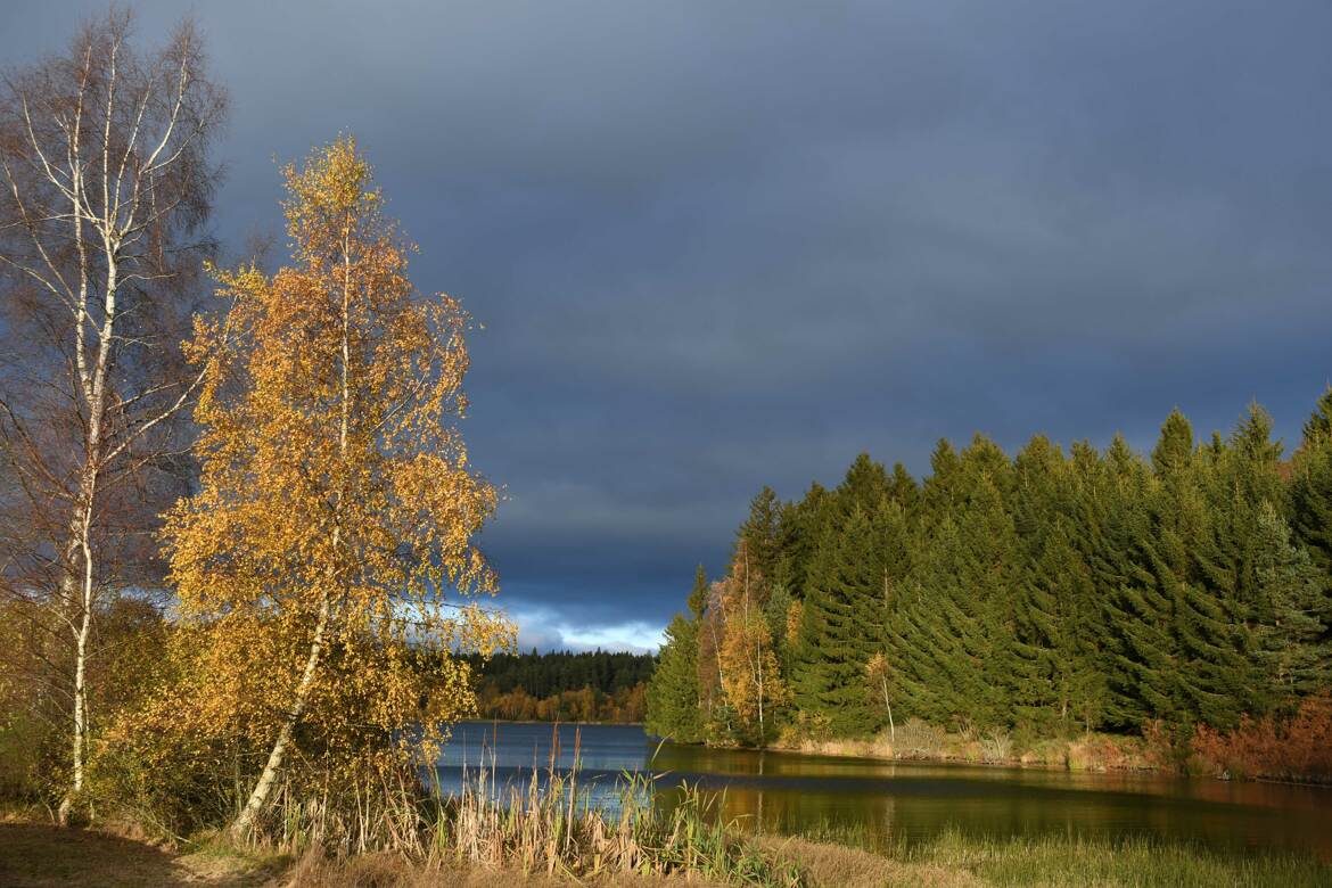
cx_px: 666
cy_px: 444
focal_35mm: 36
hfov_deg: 53.1
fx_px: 1332
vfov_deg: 36.9
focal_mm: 24
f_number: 7.1
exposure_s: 1/125
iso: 100
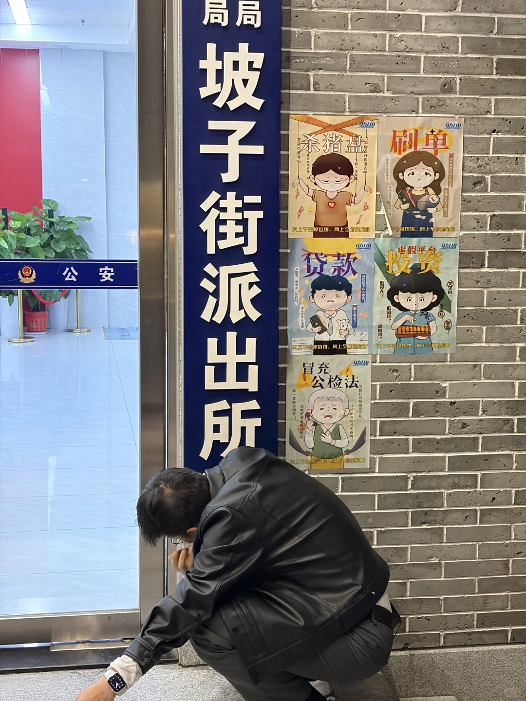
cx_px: 263
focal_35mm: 52
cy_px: 350
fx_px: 1054
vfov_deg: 36.8
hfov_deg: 28.0
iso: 400
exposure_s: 1/30
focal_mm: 5.96
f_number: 1.6
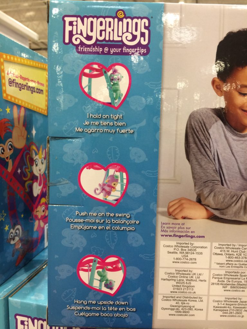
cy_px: 164
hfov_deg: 48.2
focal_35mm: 29
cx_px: 124
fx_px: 276
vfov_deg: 61.7
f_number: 2.2
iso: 100
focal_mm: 4.15
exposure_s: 1/33
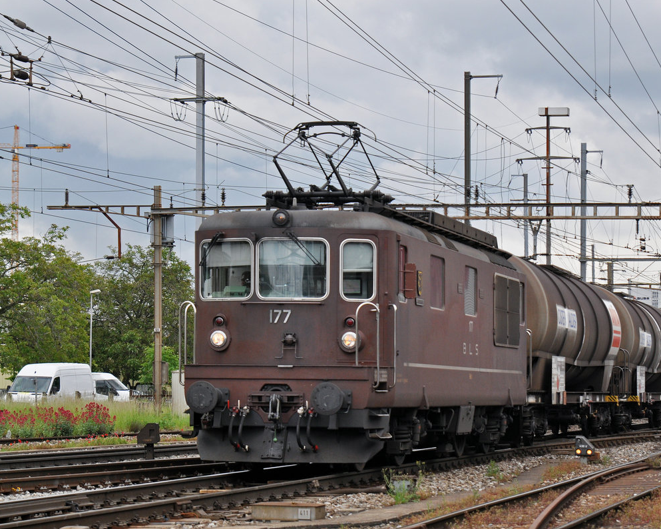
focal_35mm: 119
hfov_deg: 16.2
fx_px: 2328
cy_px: 264
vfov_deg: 13.0
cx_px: 385
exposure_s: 1/1000
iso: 400
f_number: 4.5
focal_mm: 70
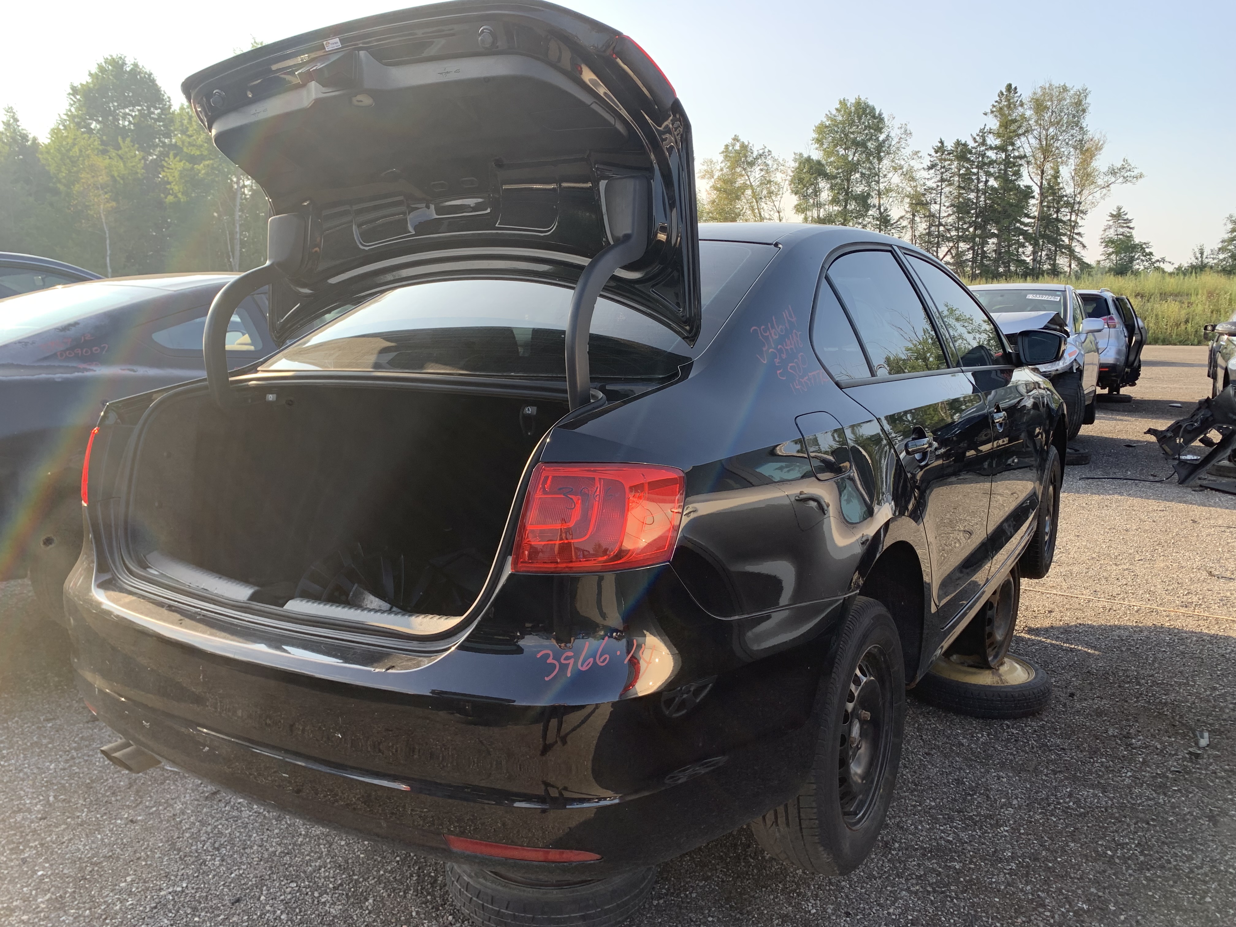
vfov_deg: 53.1
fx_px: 928
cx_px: 618
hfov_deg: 67.3
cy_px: 464
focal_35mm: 26
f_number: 1.8
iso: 25
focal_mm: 4.25
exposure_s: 1/323
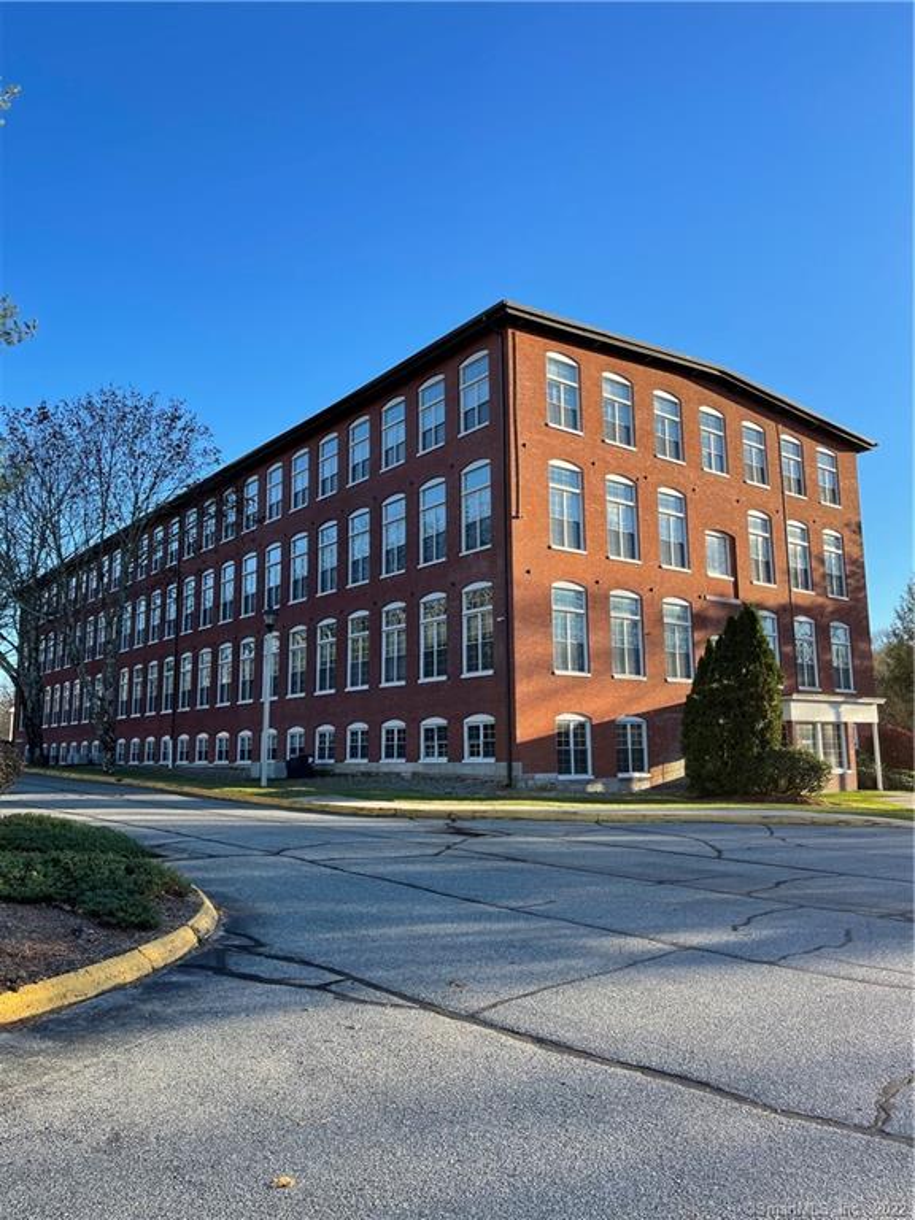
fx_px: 916
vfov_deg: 67.3
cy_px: 610
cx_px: 458
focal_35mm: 26
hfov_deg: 53.1
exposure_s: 1/945
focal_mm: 5.1
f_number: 1.6
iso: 32
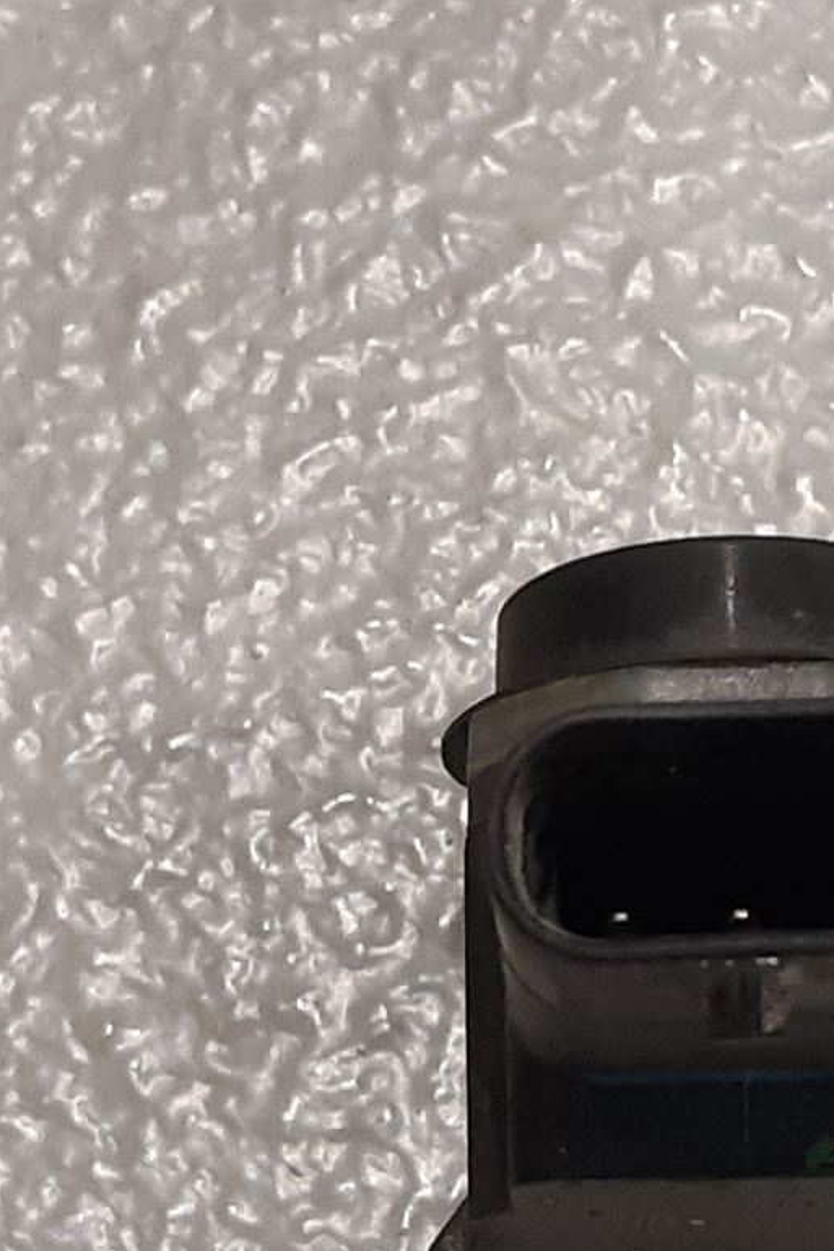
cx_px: 621
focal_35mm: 72
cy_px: 778
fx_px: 2501
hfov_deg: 18.8
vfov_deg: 28.0
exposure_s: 1/50
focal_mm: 3.93
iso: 200
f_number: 1.7
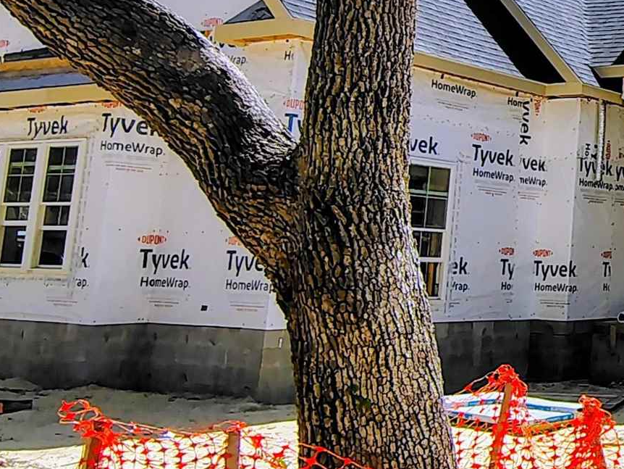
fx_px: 1028
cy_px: 120
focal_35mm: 57
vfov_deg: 25.4
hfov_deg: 26.4
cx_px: 889
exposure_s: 1/1233
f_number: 2.2
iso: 100
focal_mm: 2.13
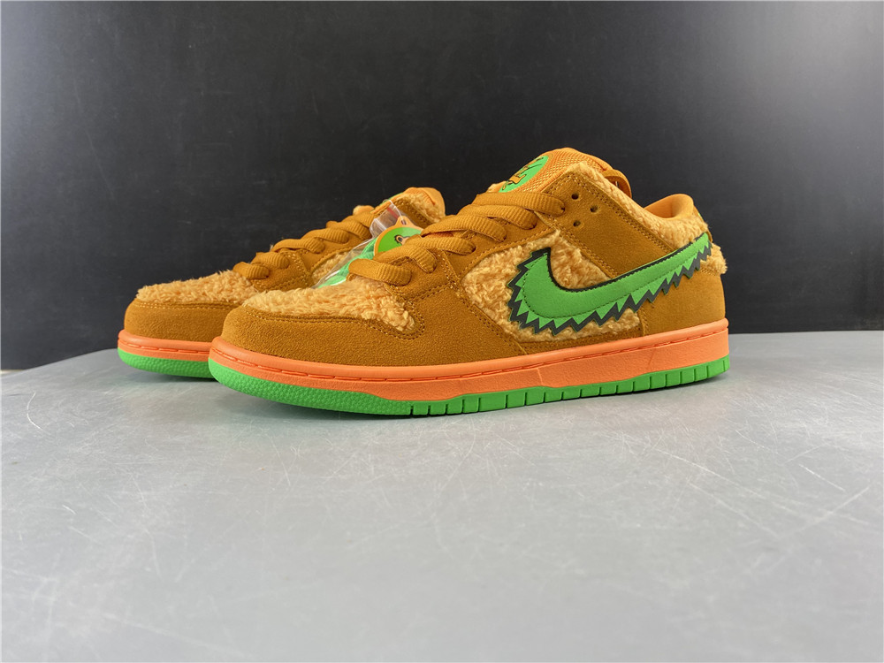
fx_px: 664
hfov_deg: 67.3
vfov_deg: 53.1
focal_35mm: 26
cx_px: 442
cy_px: 332
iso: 80
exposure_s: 1/50
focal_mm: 4.25
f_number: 1.8
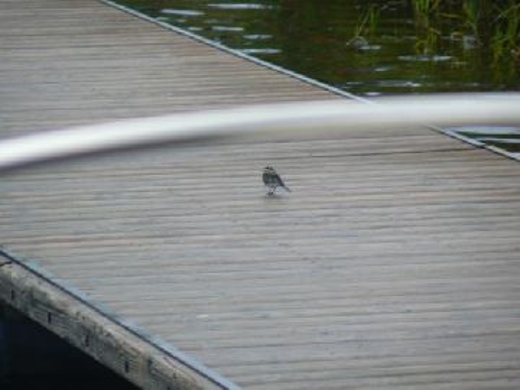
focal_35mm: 432
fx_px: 6489
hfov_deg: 4.6
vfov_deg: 3.4
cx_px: 260
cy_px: 195
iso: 80
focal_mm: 72
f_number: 4
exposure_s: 1/50
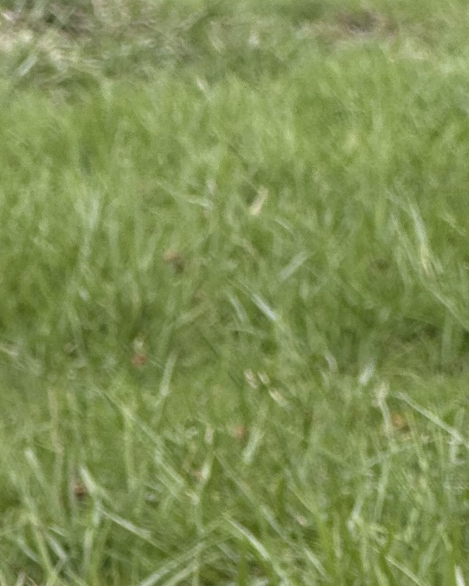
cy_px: 942
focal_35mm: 250
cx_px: 131
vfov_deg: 7.6
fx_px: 4337
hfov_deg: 6.2
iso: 25
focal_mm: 9
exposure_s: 1/124
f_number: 2.8
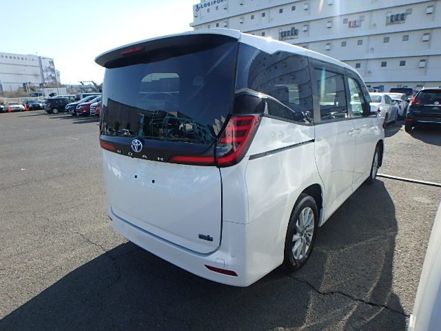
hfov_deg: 79.0
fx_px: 268
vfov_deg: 63.4
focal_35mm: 21
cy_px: 166
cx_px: 220
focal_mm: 3.7
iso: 125
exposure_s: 1/640
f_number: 3.5
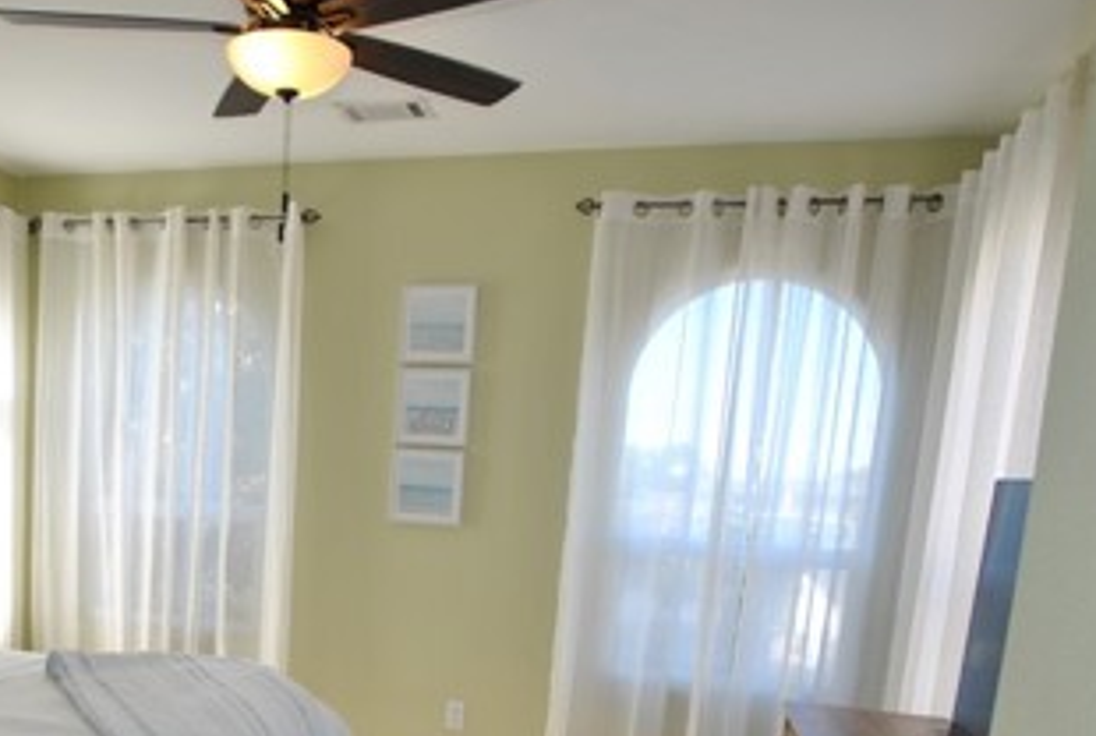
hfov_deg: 53.5
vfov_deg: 36.8
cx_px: 293
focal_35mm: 34
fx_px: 1038
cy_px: 648
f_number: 3.5
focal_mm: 11
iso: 100
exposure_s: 1/160
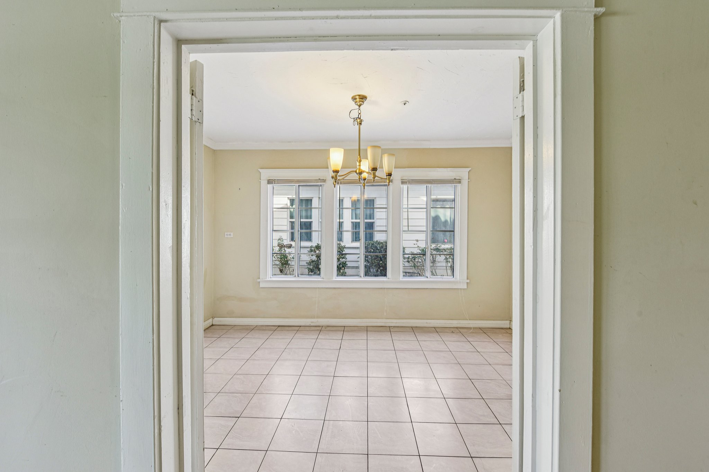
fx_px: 276
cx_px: 354
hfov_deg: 104.3
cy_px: 236
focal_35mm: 14
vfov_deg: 81.2
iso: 400
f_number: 8
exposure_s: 1/125
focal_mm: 14
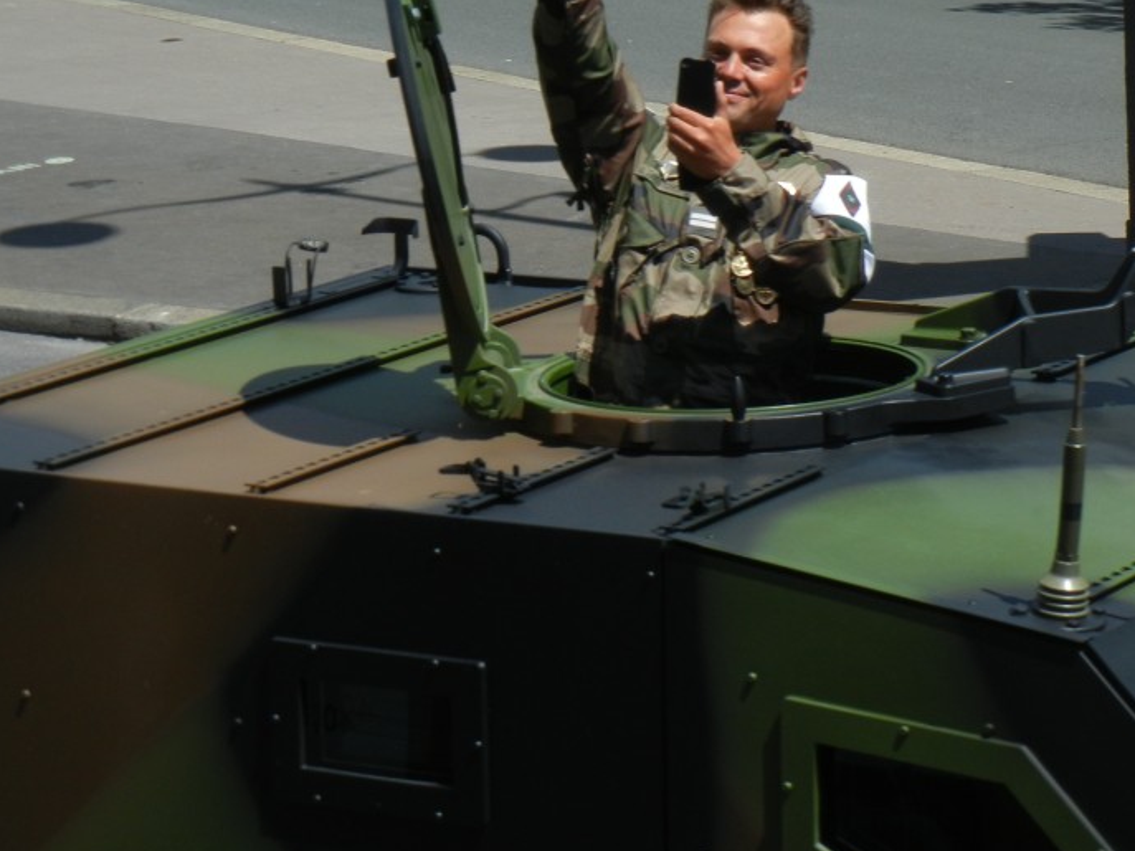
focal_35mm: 152
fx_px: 4983
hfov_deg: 13.0
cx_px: 620
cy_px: 393
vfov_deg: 9.8
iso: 160
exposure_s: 1/1132
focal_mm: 18.3
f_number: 4.5
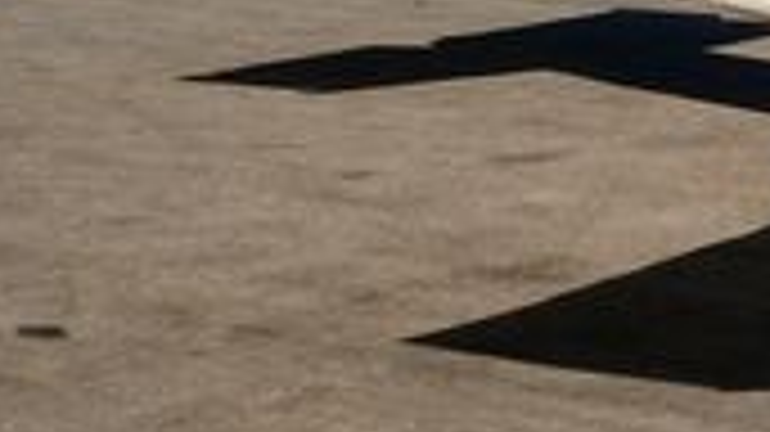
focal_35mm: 115
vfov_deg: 10.3
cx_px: 1072
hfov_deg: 17.2
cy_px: -137
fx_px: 2347
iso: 80
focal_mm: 6
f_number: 5.6
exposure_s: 1/640
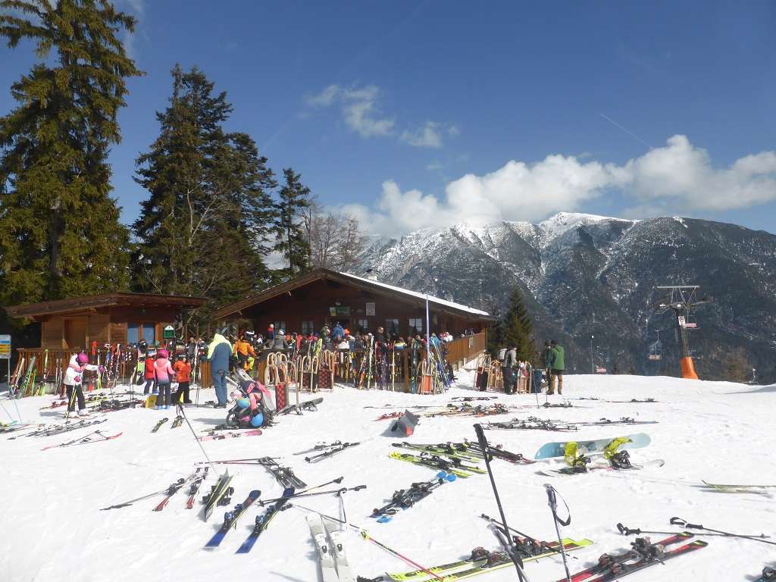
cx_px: 388
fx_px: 560
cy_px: 291
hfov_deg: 69.4
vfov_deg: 54.9
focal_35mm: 25
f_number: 3.5
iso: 100
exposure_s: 1/2000
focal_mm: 4.3
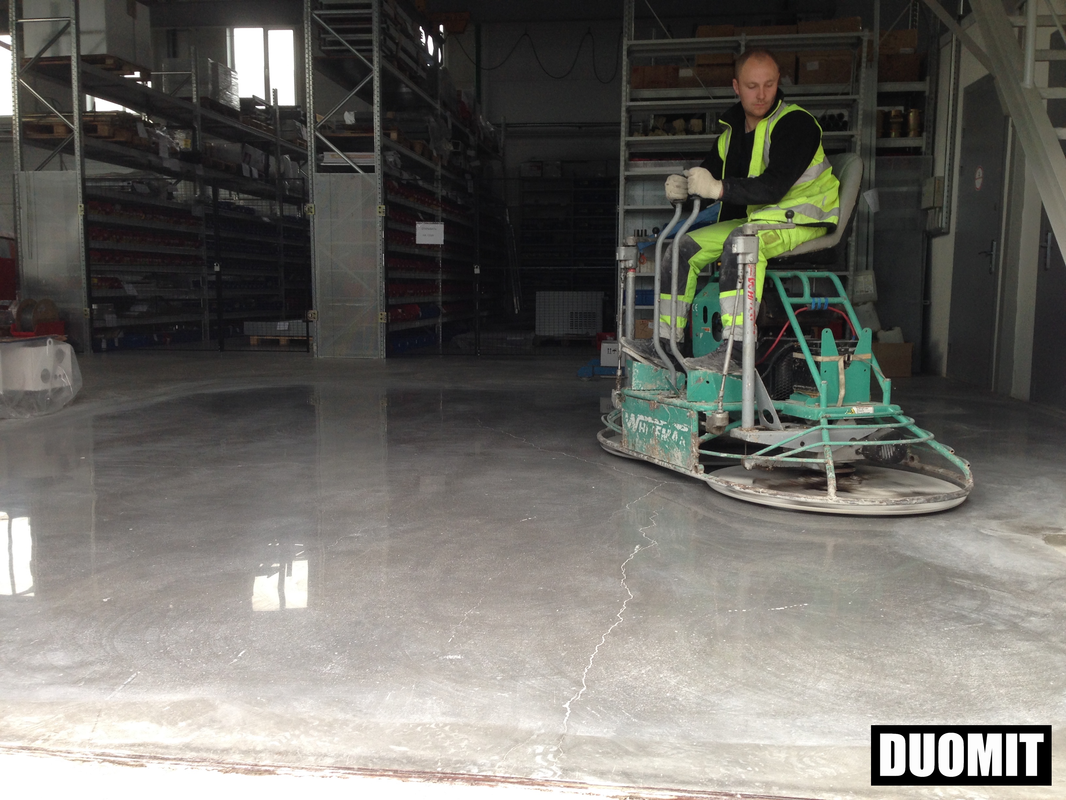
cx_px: 533
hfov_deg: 55.4
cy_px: 400
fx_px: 1016
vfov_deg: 42.9
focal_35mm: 33
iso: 64
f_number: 2.4
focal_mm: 4.12
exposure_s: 1/60
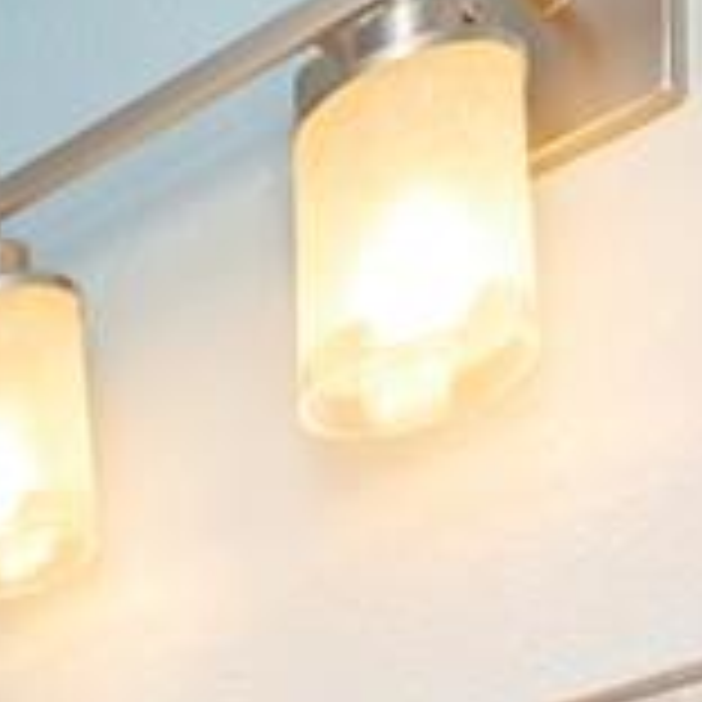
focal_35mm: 81
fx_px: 1858
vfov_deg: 15.2
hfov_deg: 16.2
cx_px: -722
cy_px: 1568
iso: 500
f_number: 4.5
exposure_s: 1/100
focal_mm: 7
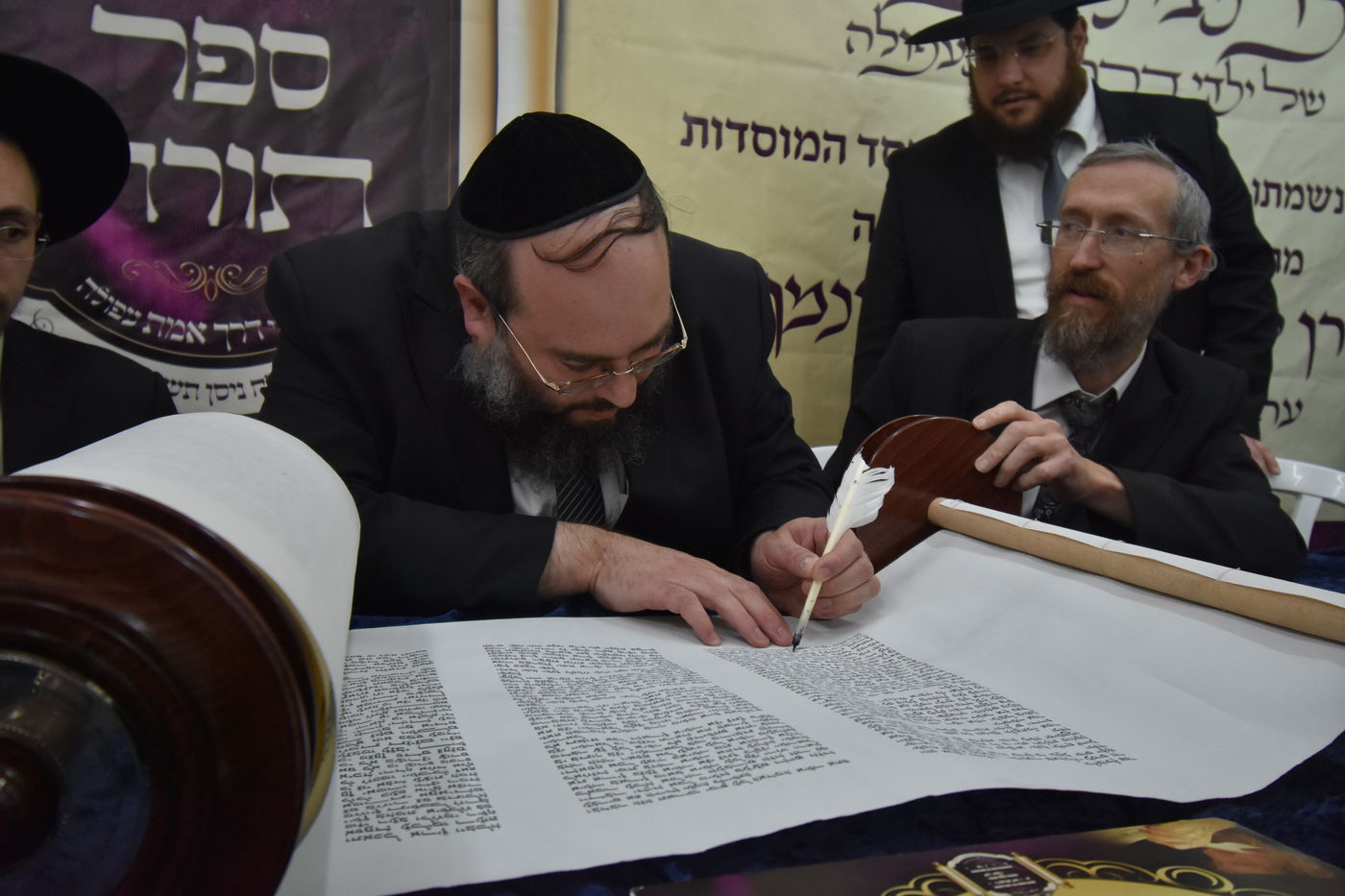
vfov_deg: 43.6
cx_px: 672
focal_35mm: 30
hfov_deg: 61.9
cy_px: 448
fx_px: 1121
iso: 1000
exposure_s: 1/125
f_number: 5.6
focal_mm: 20
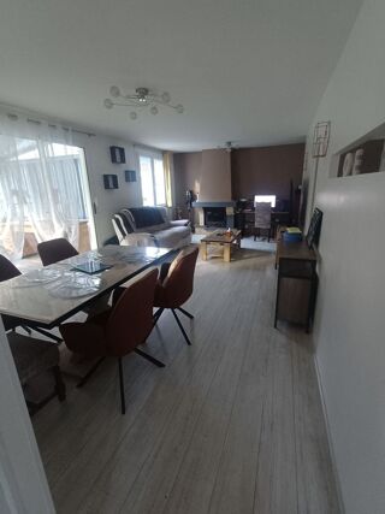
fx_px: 237
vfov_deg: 94.5
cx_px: 192
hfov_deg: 78.1
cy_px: 257
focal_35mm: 16
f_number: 2.2
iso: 250
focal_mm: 1.64
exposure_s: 1/25
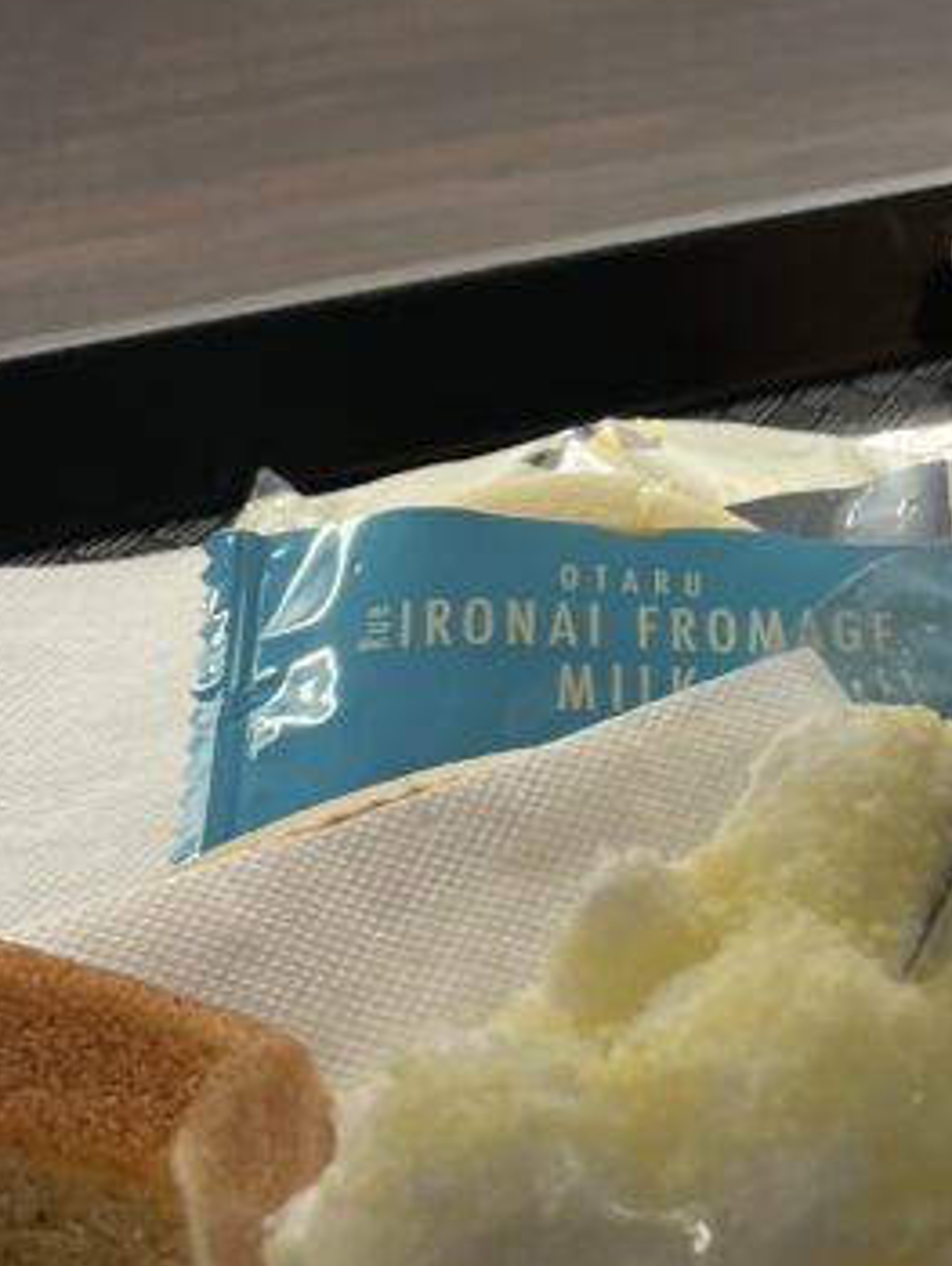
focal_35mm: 76
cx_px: 1129
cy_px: 582
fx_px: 2783
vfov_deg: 25.6
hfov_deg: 18.4
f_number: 1.6
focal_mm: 4.2
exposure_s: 1/100
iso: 40
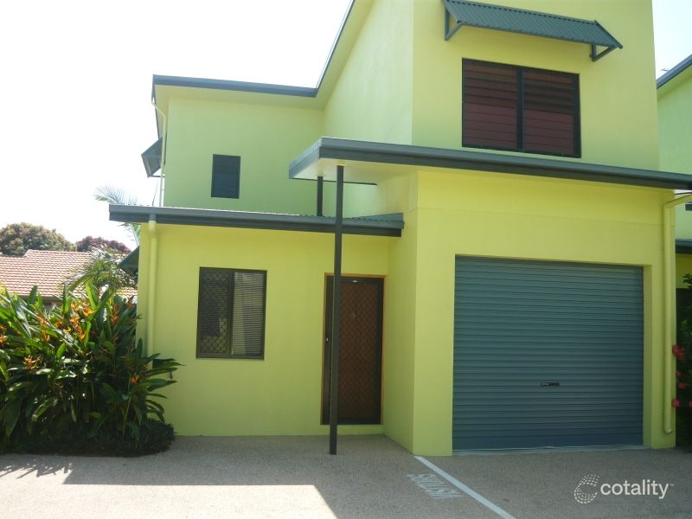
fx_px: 660
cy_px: 260
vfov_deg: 42.9
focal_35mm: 33
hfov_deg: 55.4
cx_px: 346
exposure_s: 1/640
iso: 100
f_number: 2.8
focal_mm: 5.5
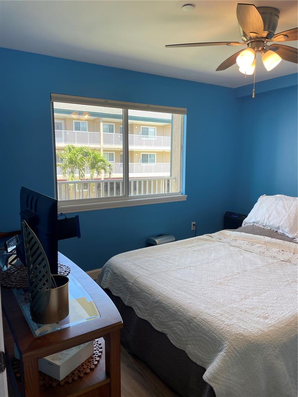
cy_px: 198
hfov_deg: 53.1
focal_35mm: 26
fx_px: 298
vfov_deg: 67.3
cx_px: 149
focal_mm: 4.2
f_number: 1.6
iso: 32
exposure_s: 1/120
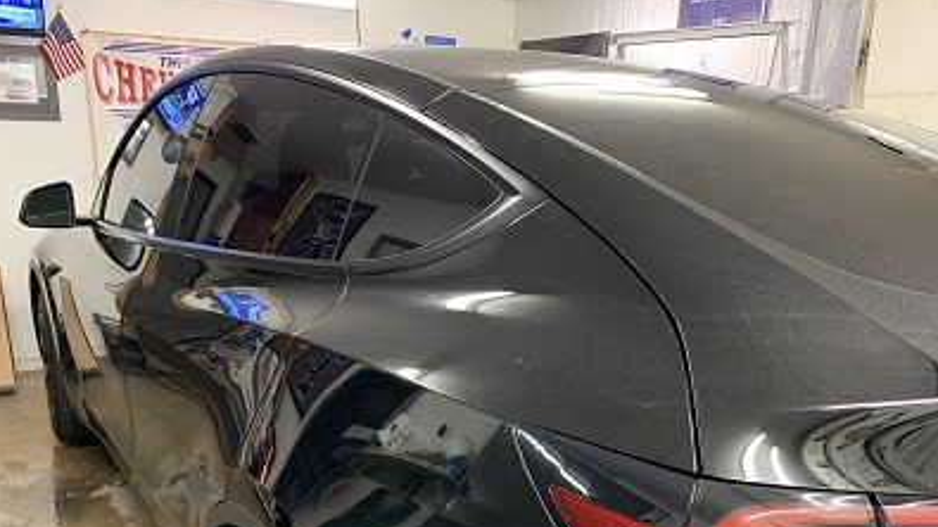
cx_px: 461
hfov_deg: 59.5
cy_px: 400
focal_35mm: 33
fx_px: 821
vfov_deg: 34.8
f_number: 1.8
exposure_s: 1/40
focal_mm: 4.25
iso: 320
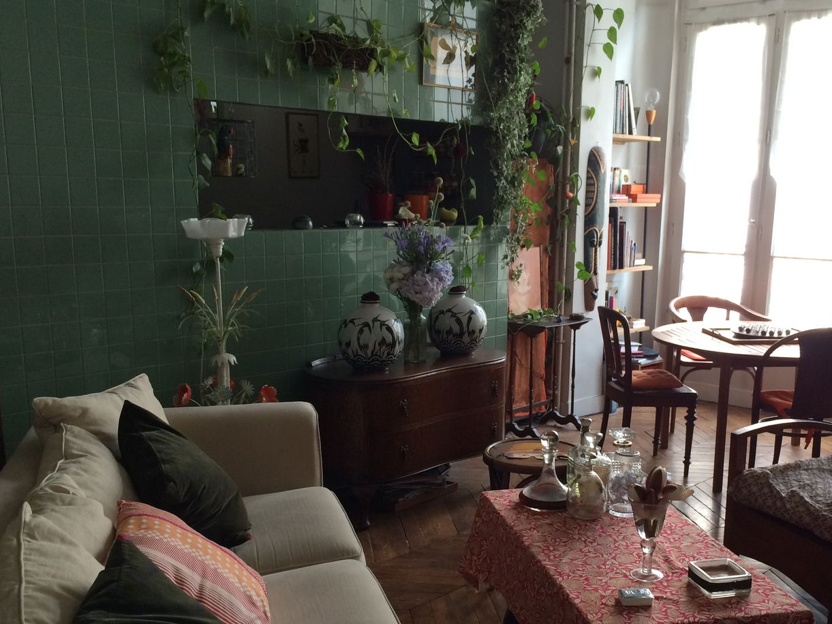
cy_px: 384
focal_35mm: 38
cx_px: 490
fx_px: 913
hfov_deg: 48.7
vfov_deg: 37.5
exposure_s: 1/30
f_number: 2.2
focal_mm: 4.15
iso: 50
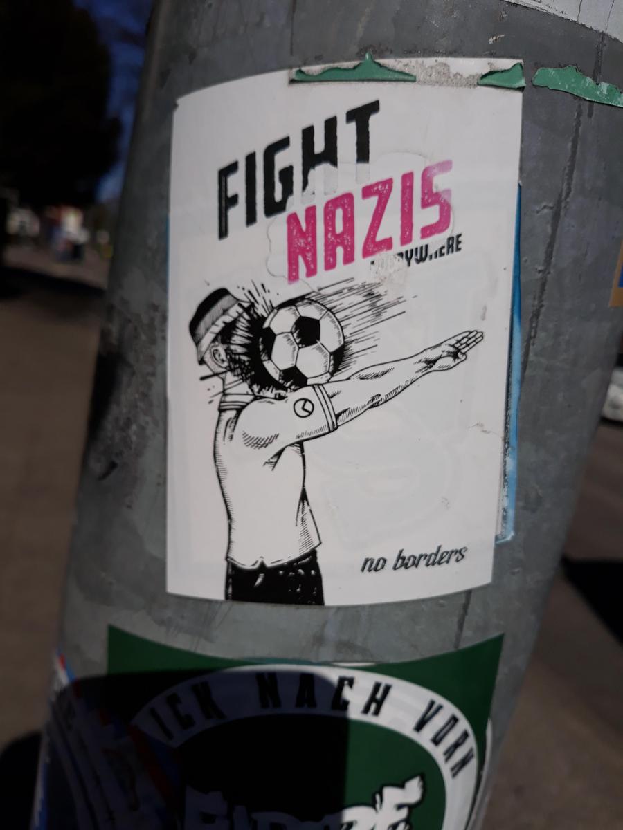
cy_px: 415
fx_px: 648
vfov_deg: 65.3
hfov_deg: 51.4
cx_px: 312
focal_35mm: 27
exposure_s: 1/7299
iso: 40
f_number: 1.7
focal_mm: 3.71
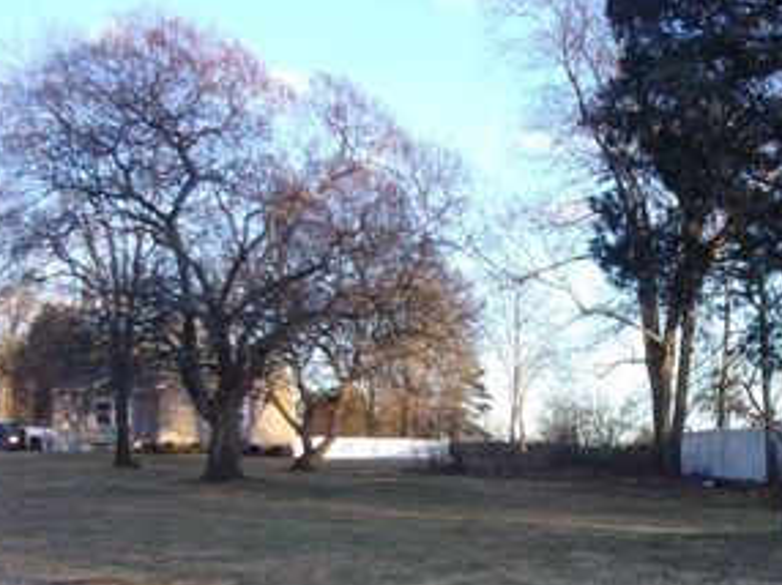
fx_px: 1106
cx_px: 643
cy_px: 485
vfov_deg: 28.8
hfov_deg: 37.3
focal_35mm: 49
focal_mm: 5.1
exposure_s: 1/75
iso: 80
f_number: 3.9
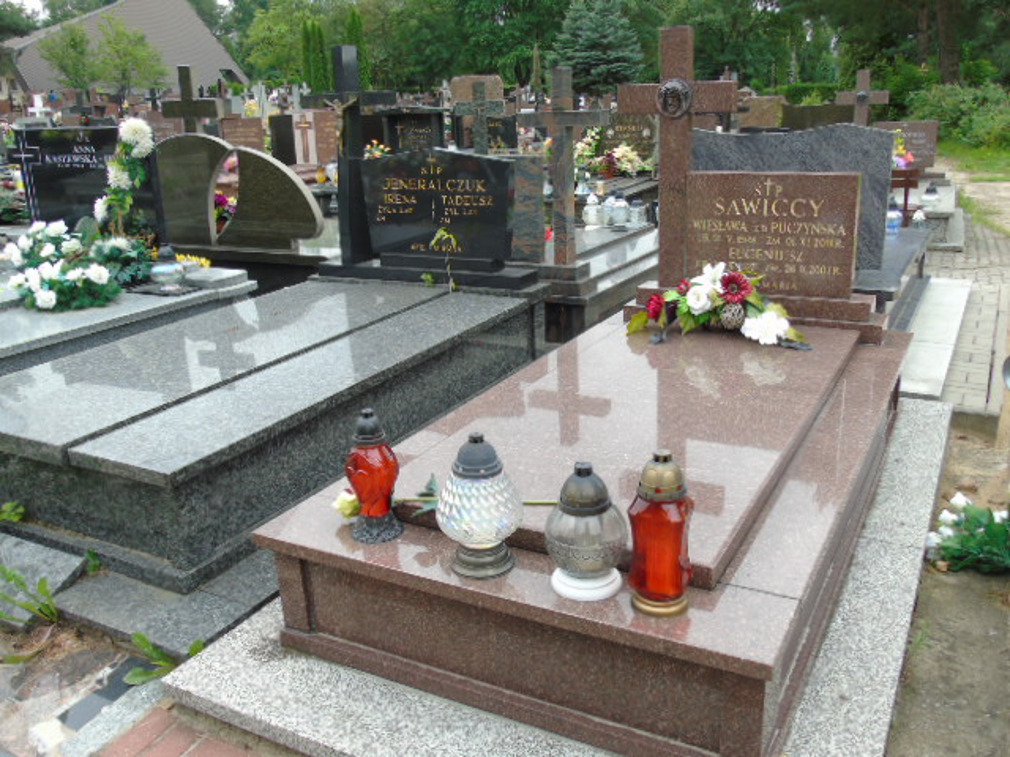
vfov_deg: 48.2
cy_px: 378
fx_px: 846
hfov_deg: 61.7
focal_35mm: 29
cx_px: 505
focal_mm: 5.2
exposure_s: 1/80
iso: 80
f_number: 3.6
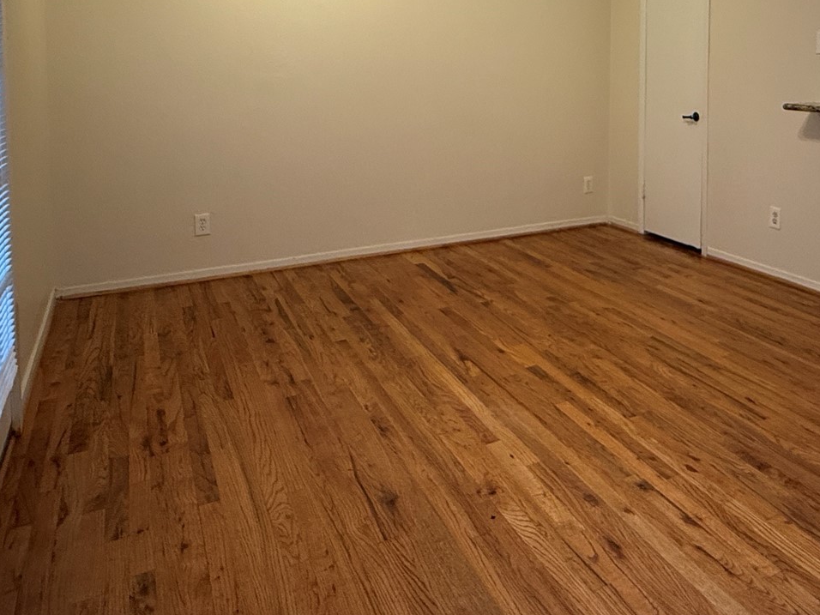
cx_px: 555
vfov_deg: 44.0
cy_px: 101
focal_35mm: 30
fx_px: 711
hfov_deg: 58.4
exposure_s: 1/120
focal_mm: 2.22
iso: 320
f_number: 2.2
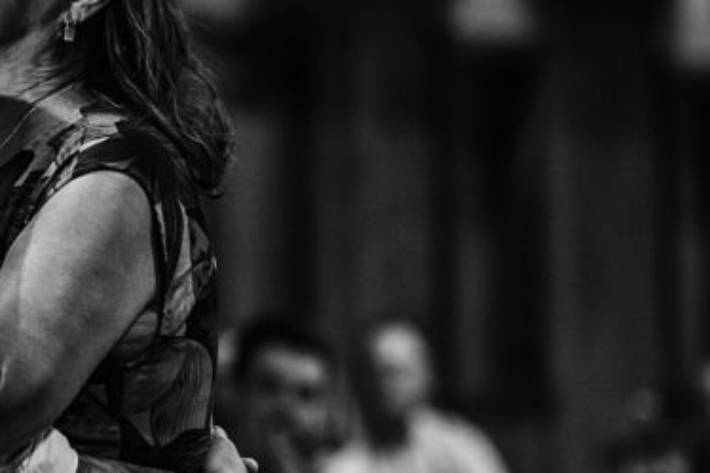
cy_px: 218
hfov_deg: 6.0
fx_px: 6742
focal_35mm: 342
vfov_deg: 4.0
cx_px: -80
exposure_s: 1/200
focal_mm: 125
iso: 1600
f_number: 2.8
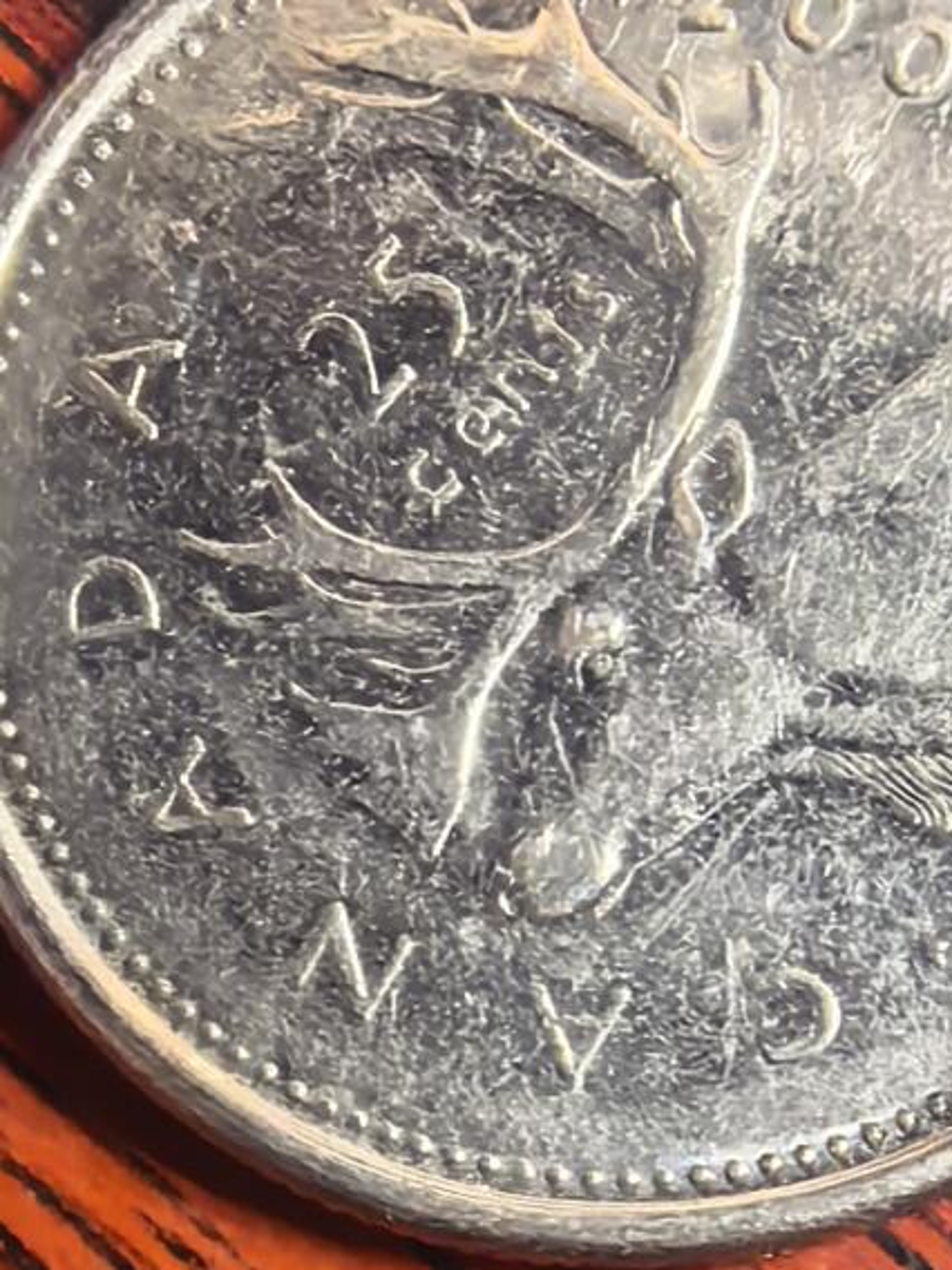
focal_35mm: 76
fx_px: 2787
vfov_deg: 25.5
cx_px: 829
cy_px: 438
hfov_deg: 19.1
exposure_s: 1/50
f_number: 2.2
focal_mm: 1.95
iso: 1000
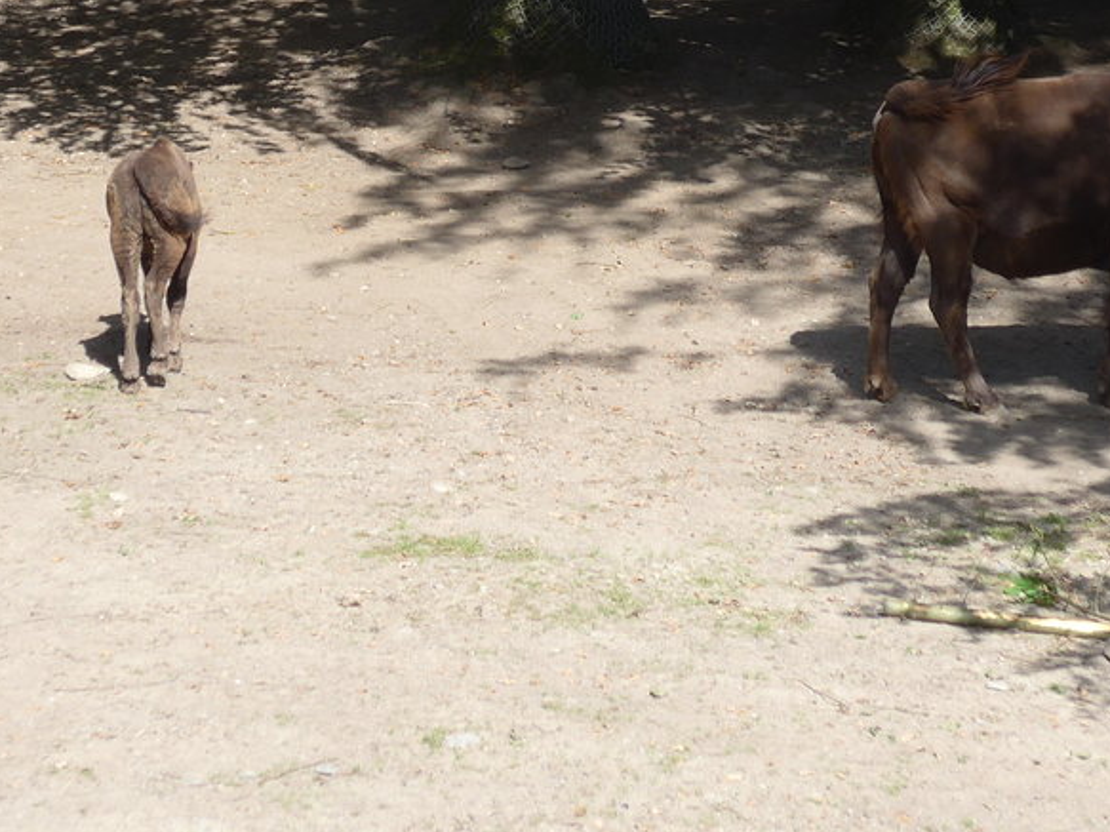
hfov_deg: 11.2
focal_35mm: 177
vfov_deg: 8.3
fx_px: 5675
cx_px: 434
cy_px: -2
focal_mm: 17
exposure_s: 1/160
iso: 80
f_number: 4.5
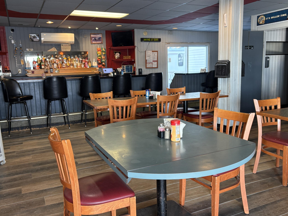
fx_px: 258
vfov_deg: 45.4
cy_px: 108
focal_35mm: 31
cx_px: 143
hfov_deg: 58.4
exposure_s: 1/60
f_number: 1.6
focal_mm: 5.96
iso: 160
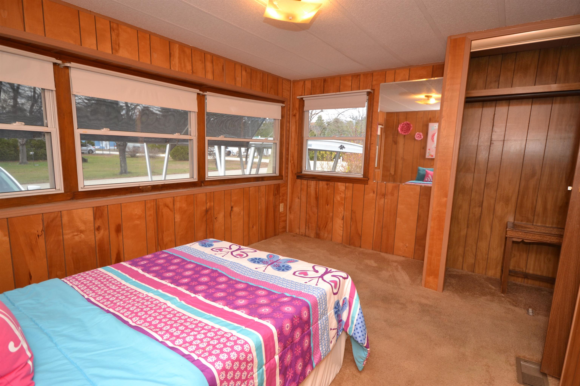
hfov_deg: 85.4
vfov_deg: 63.2
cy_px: 193
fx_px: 314
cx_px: 290
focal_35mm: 20
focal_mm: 13
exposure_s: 1/60
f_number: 5.6
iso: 400
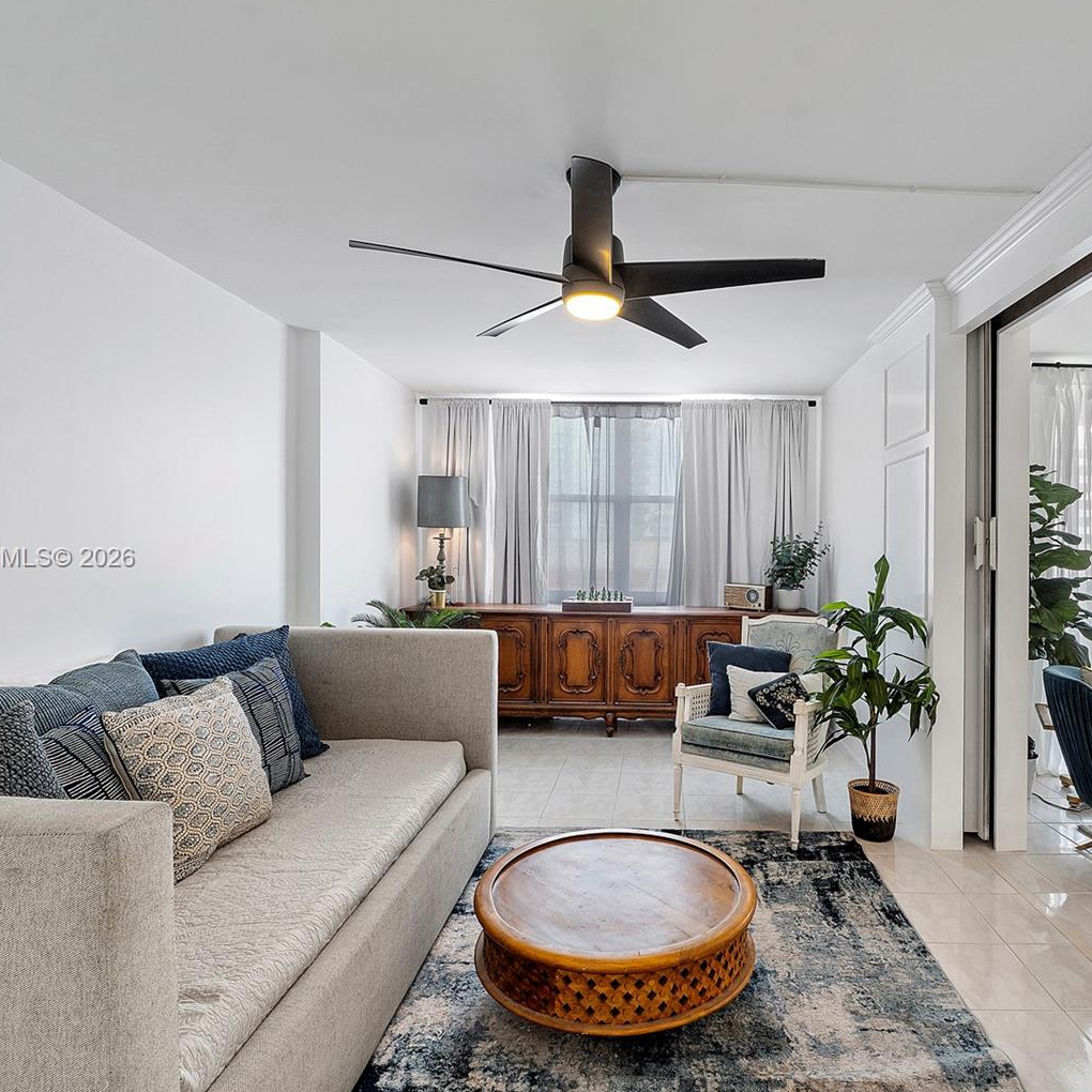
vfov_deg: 74.8
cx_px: 657
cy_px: 559
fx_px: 714
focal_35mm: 20
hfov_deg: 74.0
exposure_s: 1/15
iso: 160
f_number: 11
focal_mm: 10
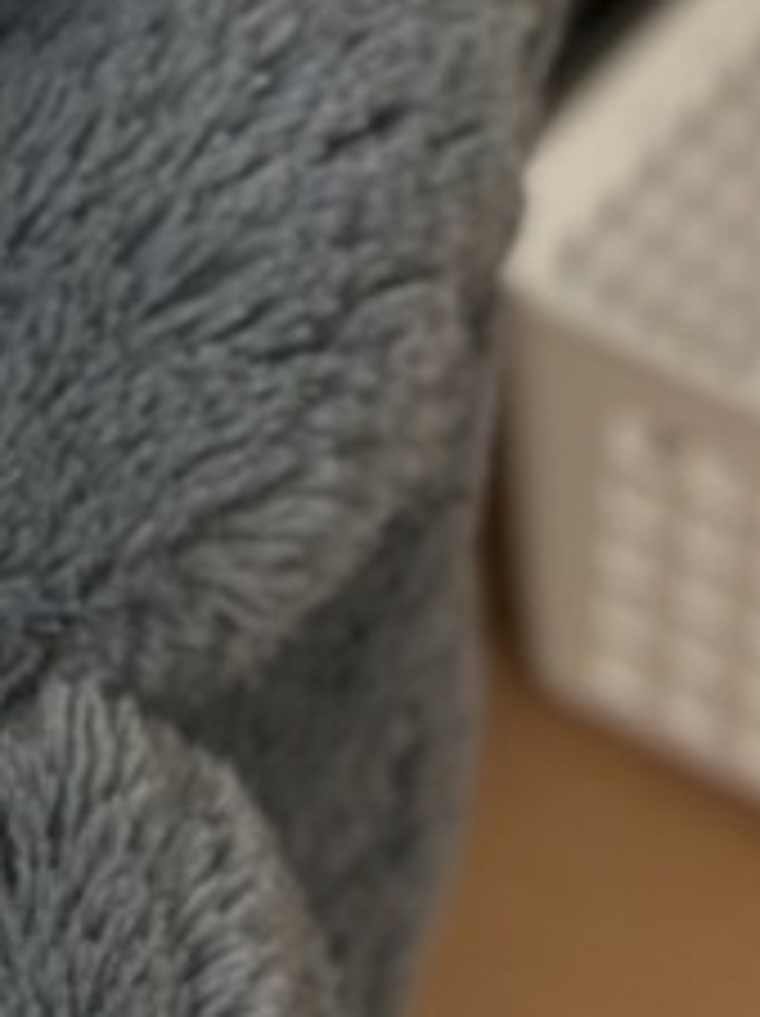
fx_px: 7977
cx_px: -495
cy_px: 81
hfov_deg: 5.4
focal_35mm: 272
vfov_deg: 7.3
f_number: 1.78
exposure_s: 1/50
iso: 125
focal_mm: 6.86
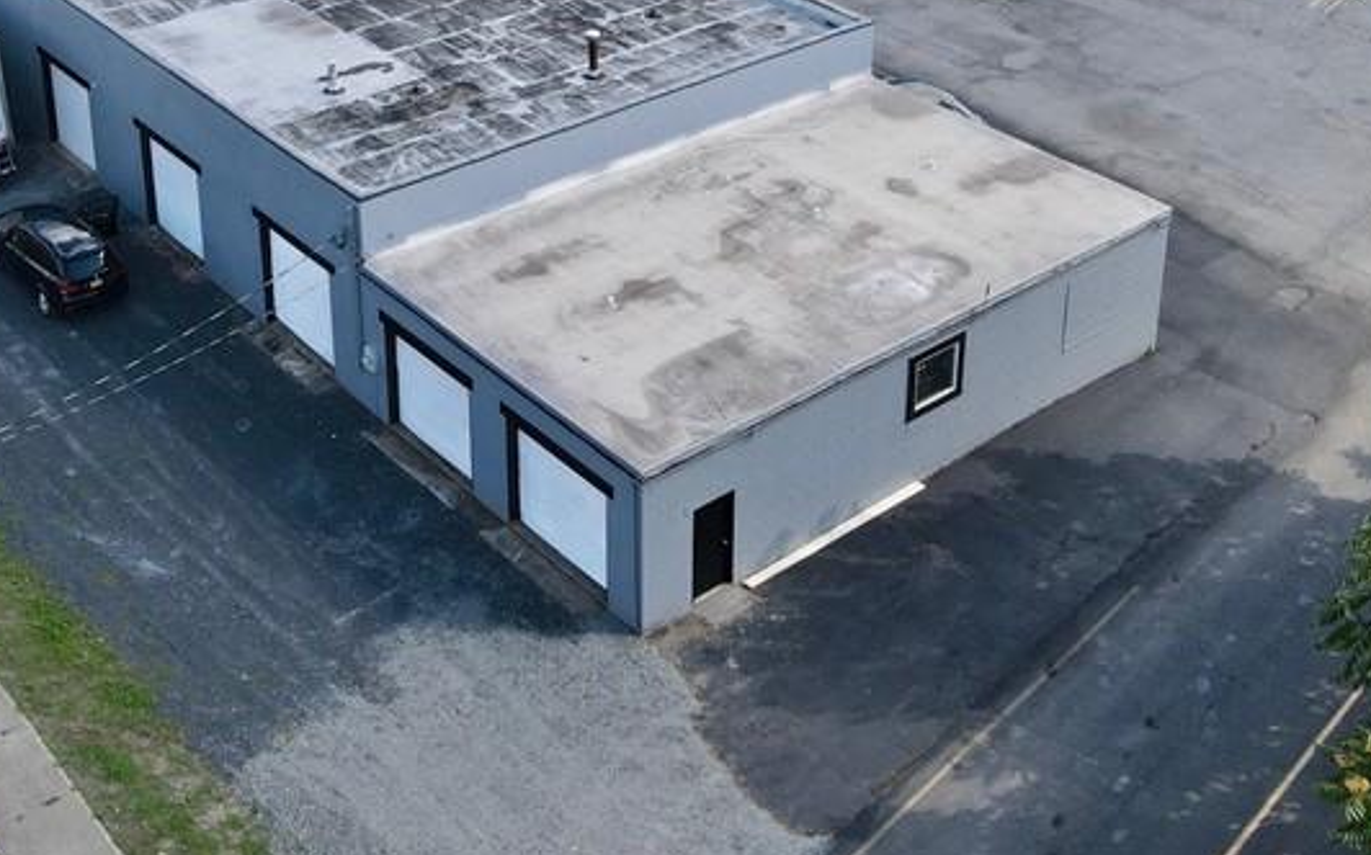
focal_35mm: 49
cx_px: 624
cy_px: -36
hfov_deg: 41.0
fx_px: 1830
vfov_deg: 24.8
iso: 100
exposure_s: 1/240
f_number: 2.8
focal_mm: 4.5
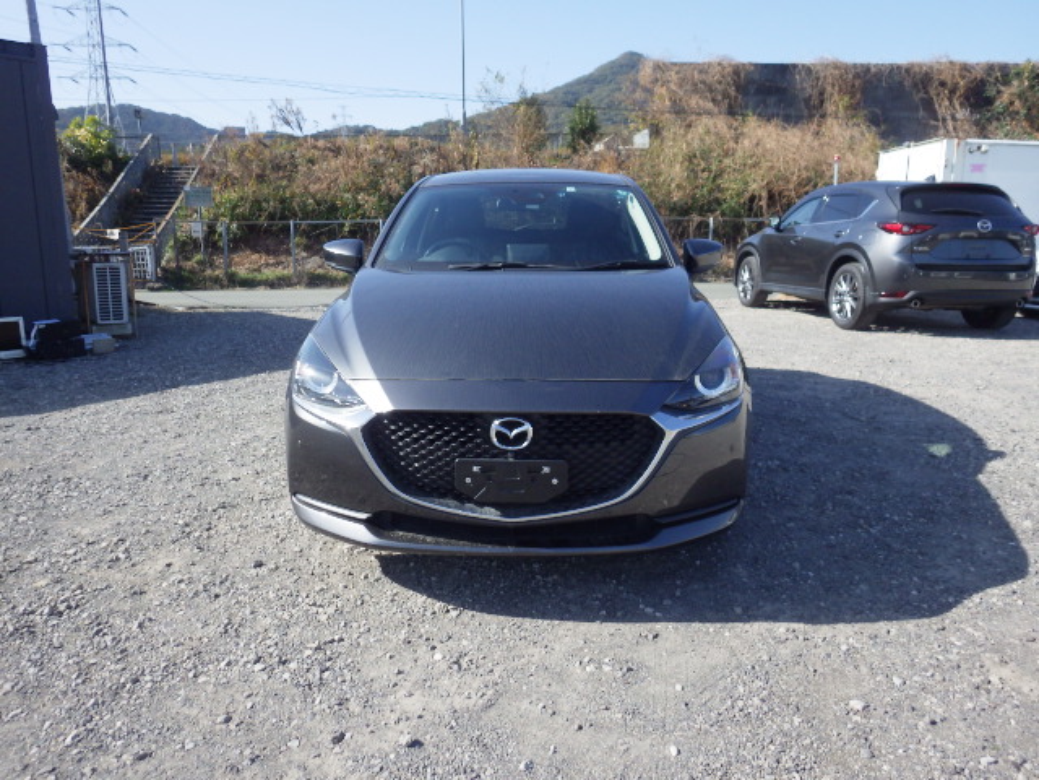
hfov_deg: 69.4
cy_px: 390
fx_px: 750
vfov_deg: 54.9
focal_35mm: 25
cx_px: 520
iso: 250
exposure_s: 1/200
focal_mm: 4.5
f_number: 7.9
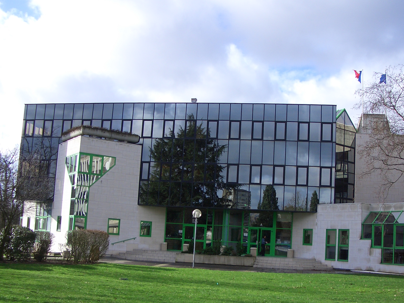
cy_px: 188
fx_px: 514
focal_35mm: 44
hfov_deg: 42.9
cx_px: 227
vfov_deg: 32.7
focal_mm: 5.8
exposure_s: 1/640
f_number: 2.6
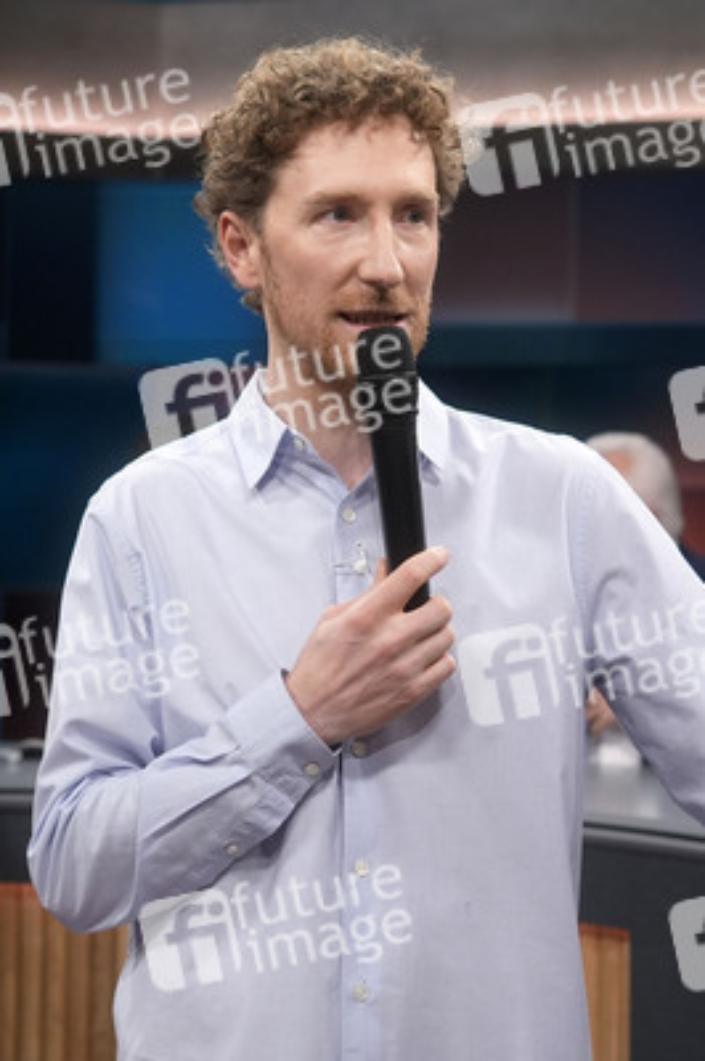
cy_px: 530
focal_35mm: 45
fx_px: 1324
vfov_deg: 43.6
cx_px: 352
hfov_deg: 29.8
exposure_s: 1/400
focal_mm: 30
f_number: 2.2
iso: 640
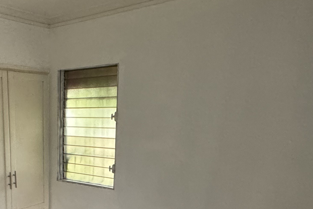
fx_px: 348
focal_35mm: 40
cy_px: 187
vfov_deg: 31.8
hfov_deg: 45.0
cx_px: 45
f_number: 2.2
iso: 1000
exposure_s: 1/60
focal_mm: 2.22
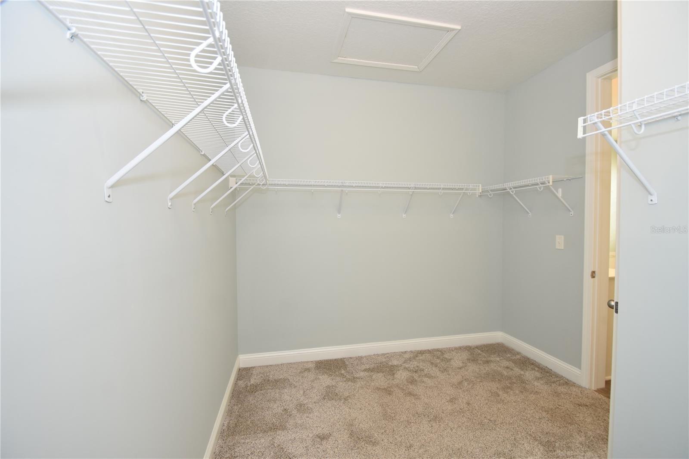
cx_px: 344
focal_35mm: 15
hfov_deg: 100.4
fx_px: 287
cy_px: 230
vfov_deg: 77.3
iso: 560
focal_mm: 10
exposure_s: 1/60
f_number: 4
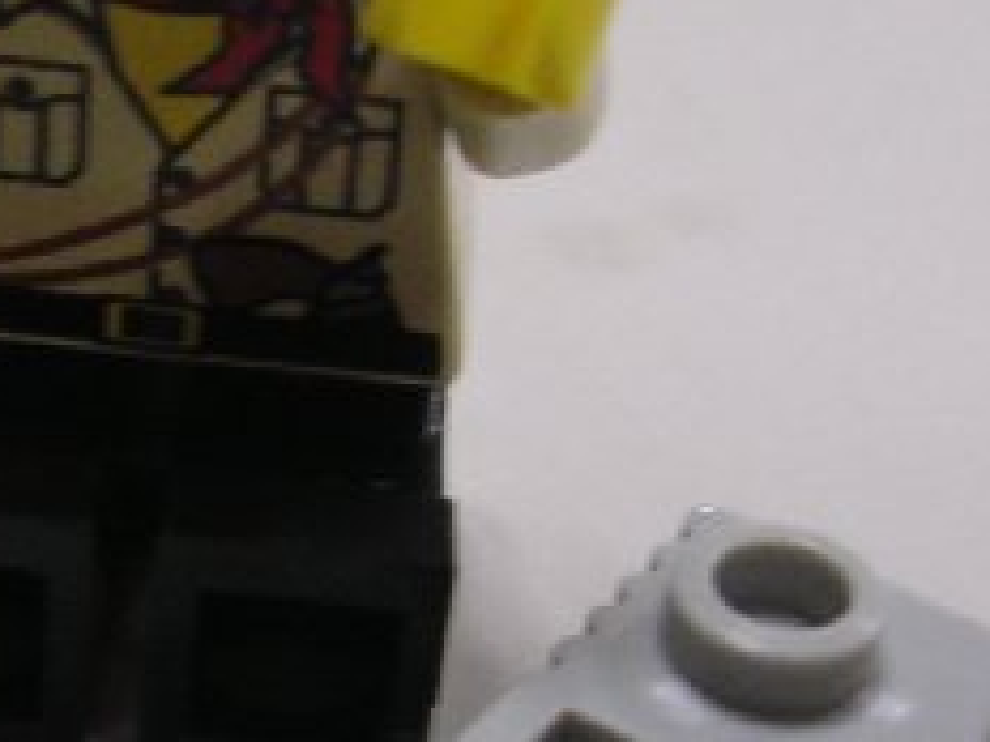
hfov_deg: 14.7
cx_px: -60
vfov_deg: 11.2
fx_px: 3747
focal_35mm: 131
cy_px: 691
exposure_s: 1/4.5
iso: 100
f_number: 2.8
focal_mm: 5.8
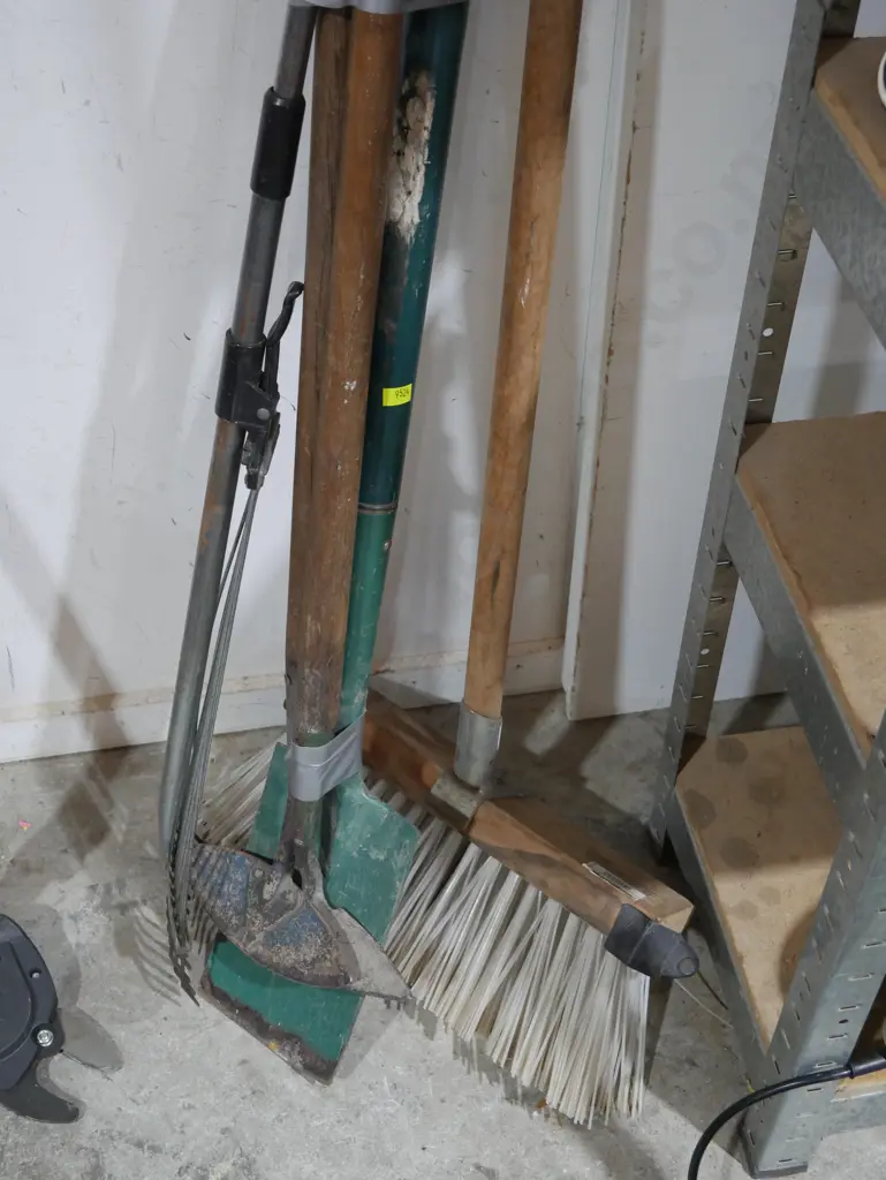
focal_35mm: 46
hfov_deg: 31.5
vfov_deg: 41.2
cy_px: 590
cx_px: 443
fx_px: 1569
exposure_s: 1/60
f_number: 5.1
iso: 1600
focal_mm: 23
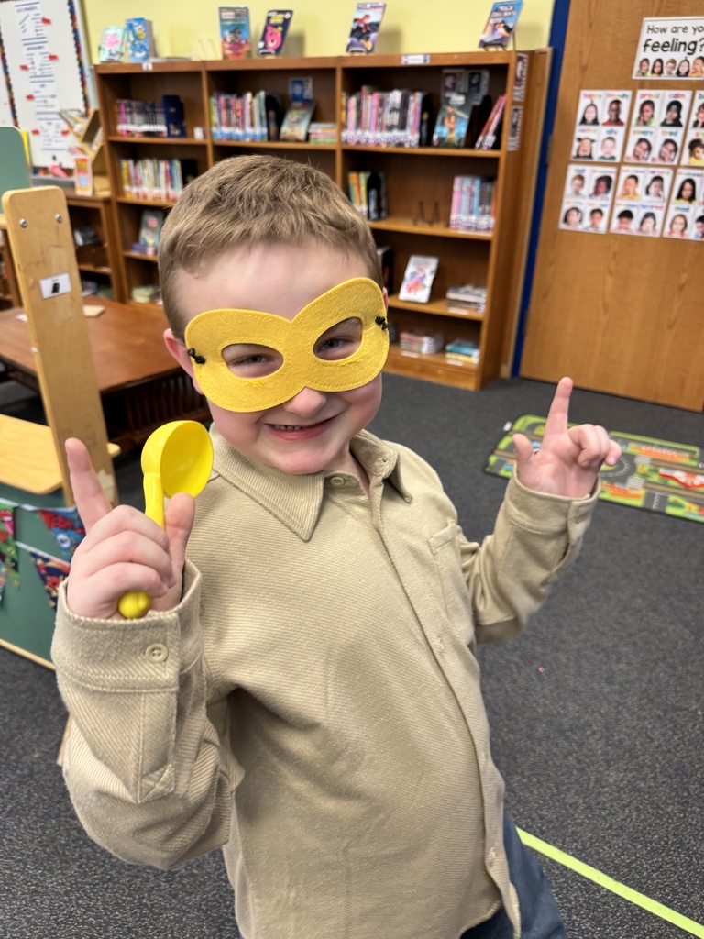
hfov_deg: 56.8
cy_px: 470
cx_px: 352
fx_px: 651
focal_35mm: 24
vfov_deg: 71.6
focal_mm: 6.76
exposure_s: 1/60
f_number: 1.78
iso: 160
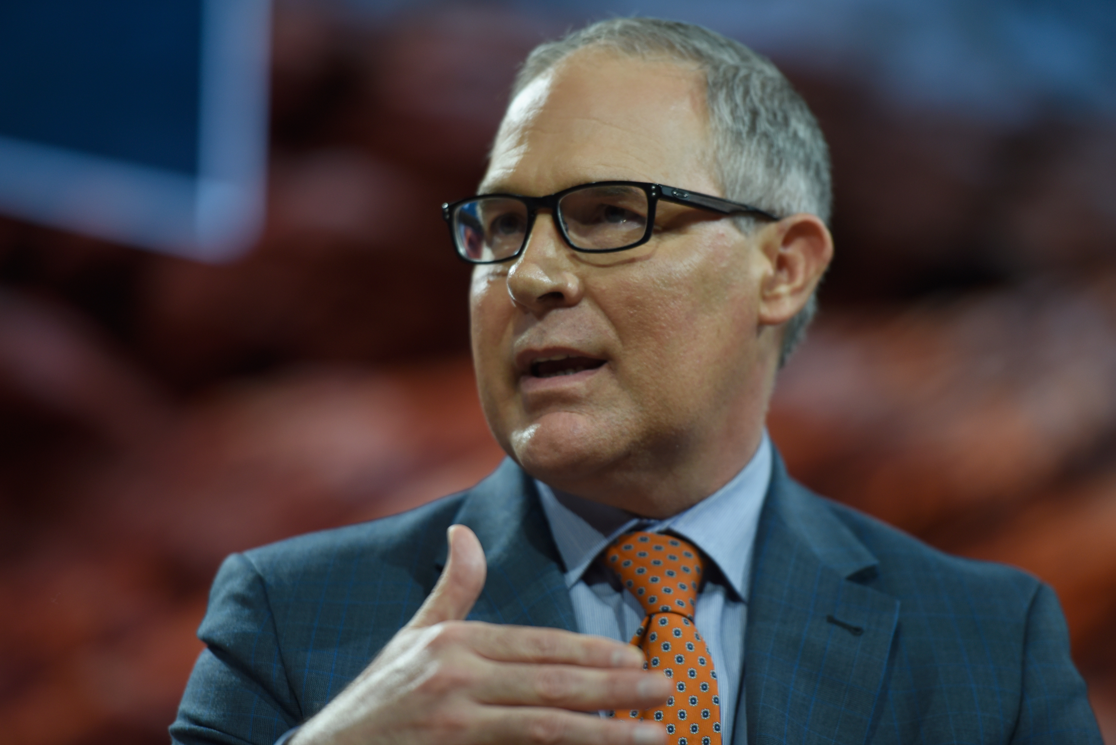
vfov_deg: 6.9
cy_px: 372
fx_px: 6202
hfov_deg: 10.3
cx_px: 558
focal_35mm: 200
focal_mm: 200
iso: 640
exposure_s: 1/250
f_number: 2.8
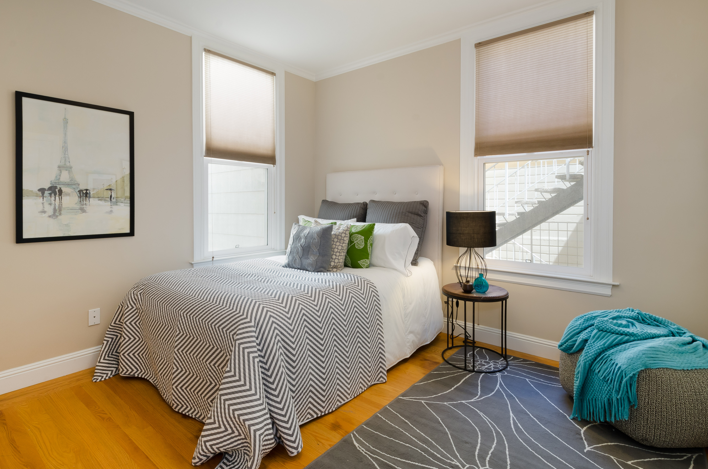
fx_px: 314
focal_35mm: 16
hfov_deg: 96.8
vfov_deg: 73.5
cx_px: 347
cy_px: 245
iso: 200
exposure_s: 1/10
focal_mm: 10
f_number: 11
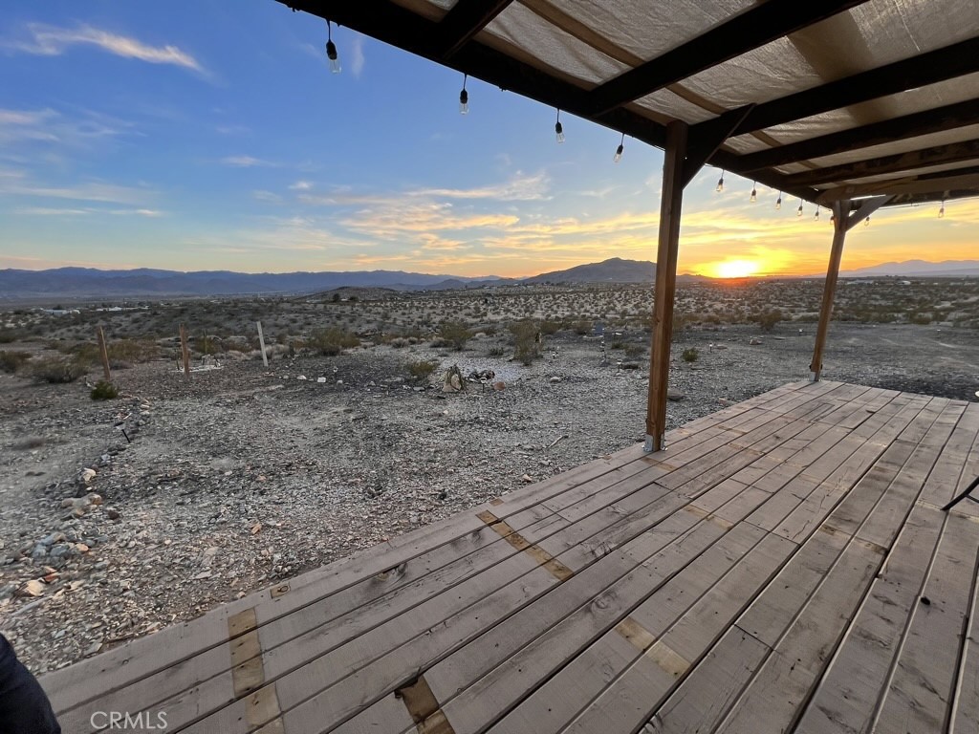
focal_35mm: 13
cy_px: 367
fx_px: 368
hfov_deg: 106.2
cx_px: 490
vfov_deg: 89.9
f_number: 1.8
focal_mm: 1.57
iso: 32
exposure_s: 1/149
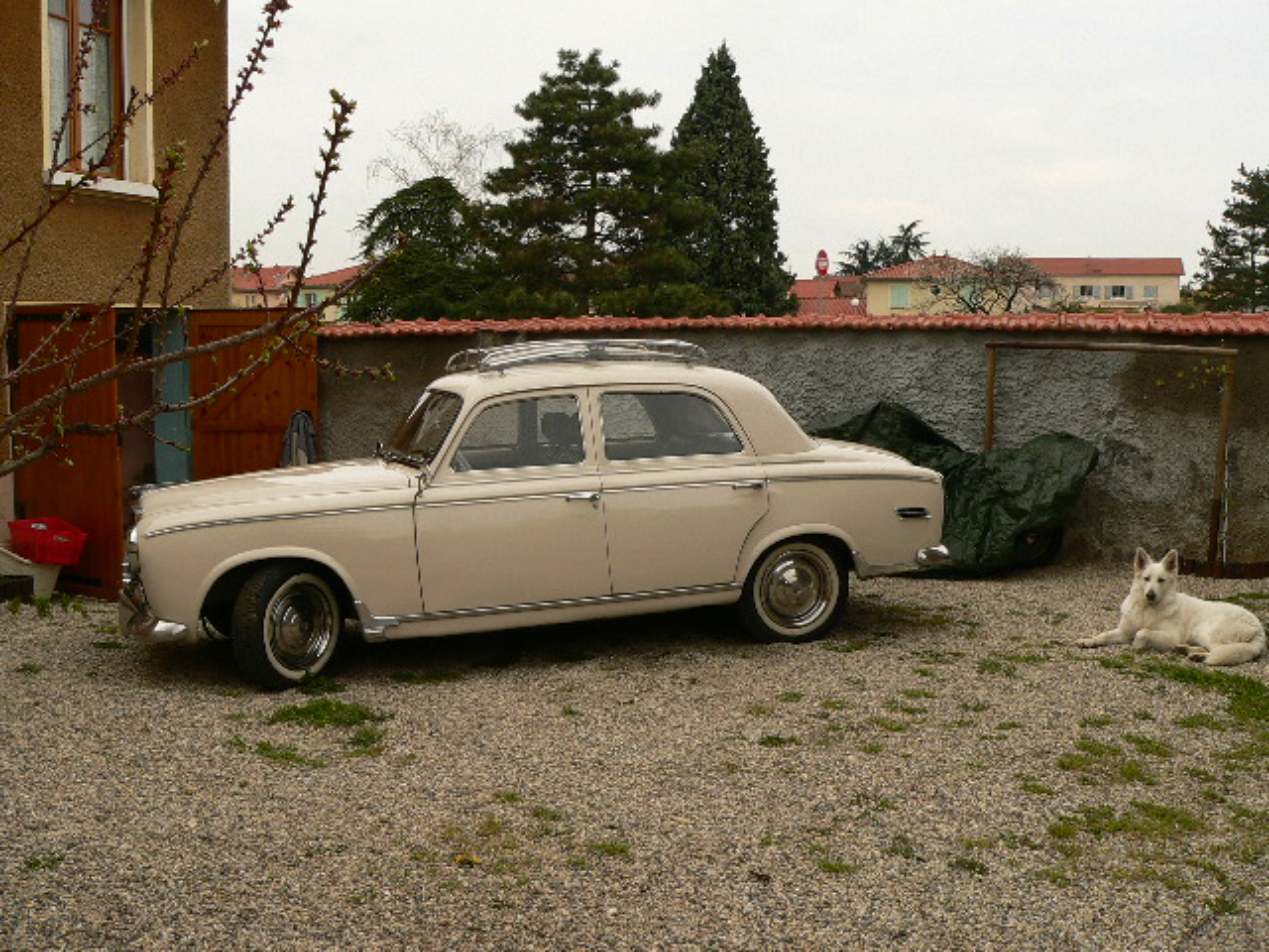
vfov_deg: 39.7
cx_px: 634
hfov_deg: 51.4
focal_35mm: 36
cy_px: 476
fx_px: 1320
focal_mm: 6
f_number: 4
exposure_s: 1/400
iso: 80
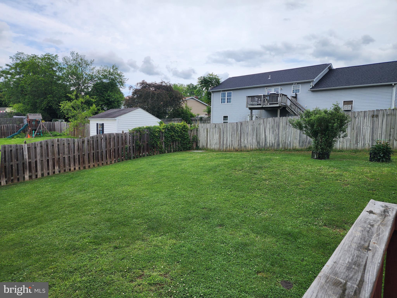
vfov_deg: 58.9
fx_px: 264
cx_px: 198
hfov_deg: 73.9
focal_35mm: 23
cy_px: 149
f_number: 1.8
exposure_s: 1/823
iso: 12
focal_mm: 6.4
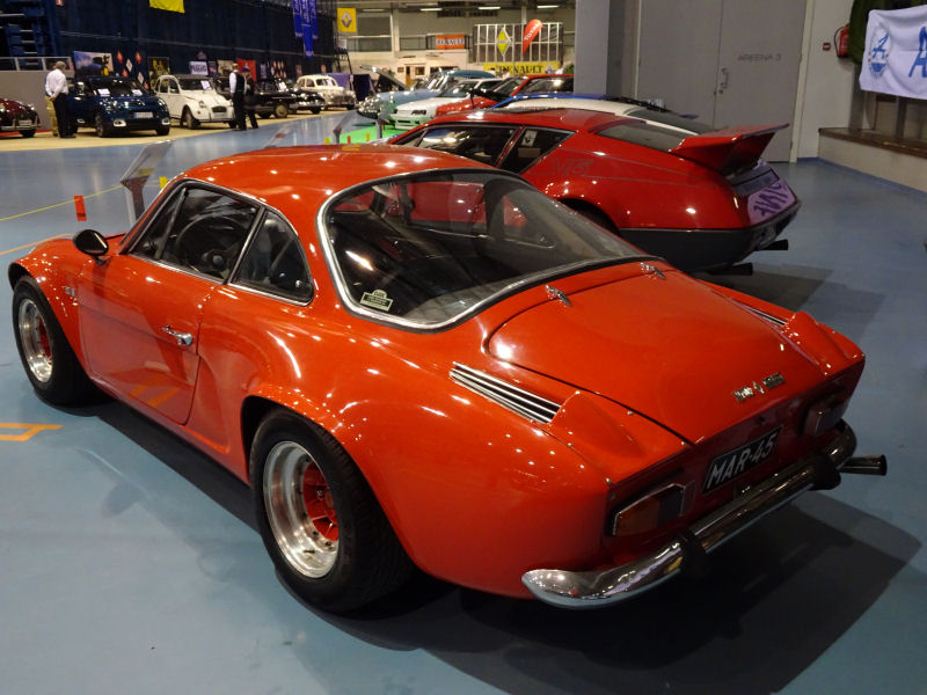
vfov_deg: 46.8
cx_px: 464
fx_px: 803
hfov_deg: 60.0
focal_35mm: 30
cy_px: 348
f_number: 4
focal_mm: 5.09
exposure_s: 1/30
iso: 640
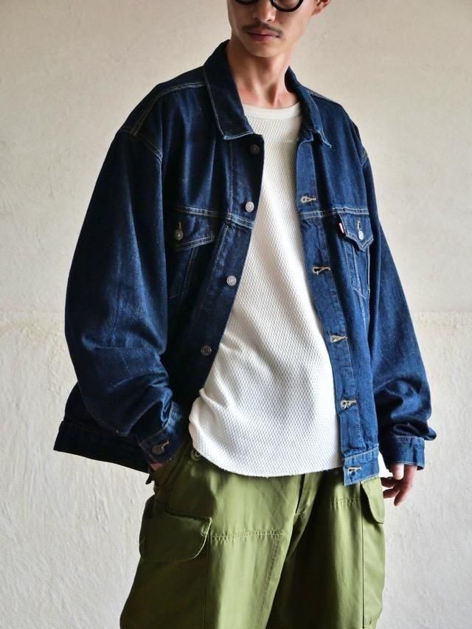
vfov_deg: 22.3
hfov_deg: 16.8
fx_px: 1599
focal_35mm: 88
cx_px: 236
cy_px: 314
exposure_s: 1/100
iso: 800
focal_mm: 44
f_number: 3.9
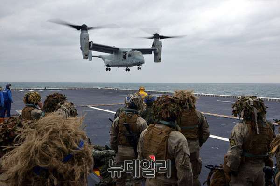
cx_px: 140
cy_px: 93
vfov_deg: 42.3
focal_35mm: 31
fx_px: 241
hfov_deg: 60.3
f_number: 18
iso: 400
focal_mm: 31
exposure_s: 1/60
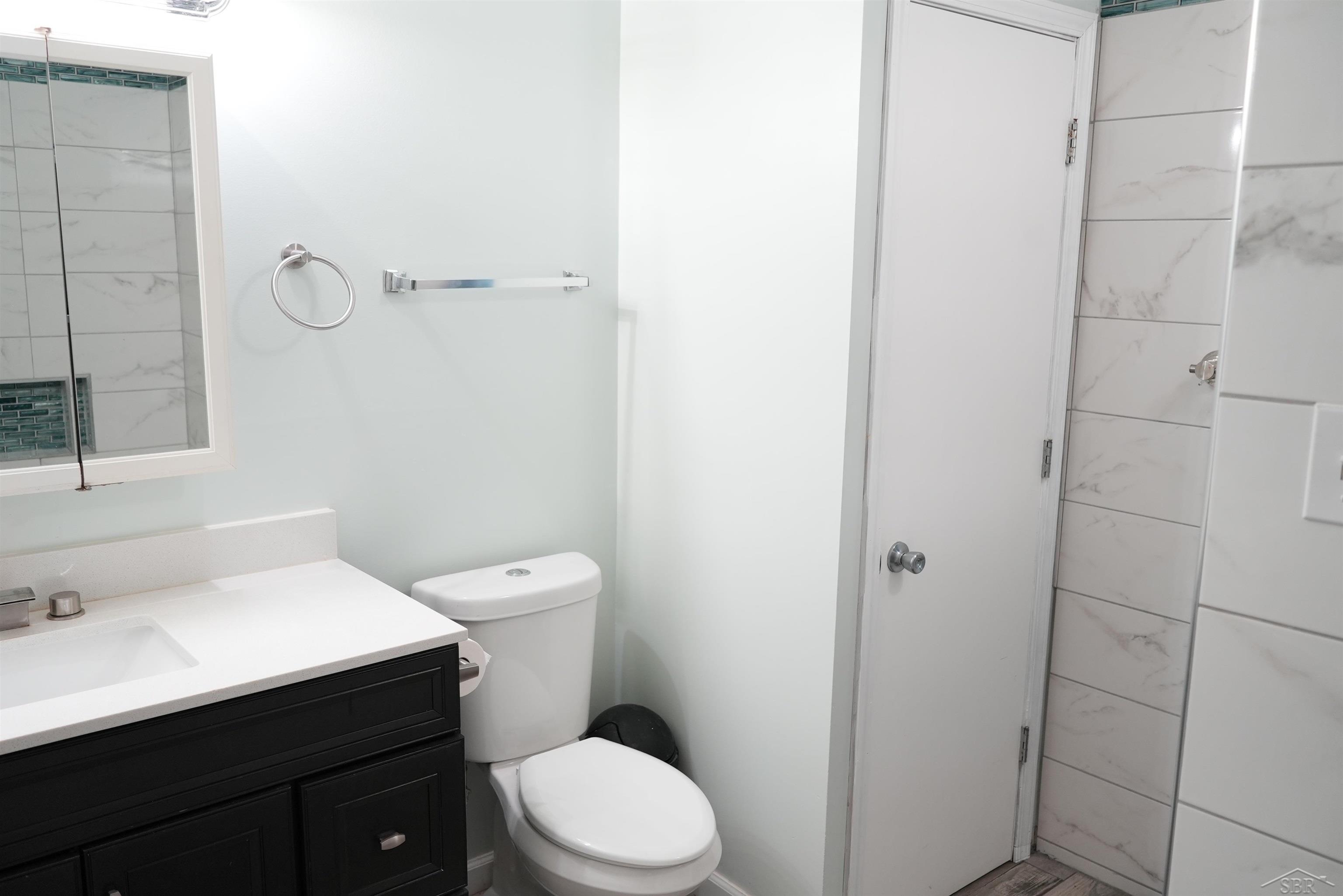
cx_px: 672
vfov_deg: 45.0
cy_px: 448
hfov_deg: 63.6
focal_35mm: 29
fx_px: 1082
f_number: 4
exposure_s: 1/30
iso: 800
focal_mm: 29
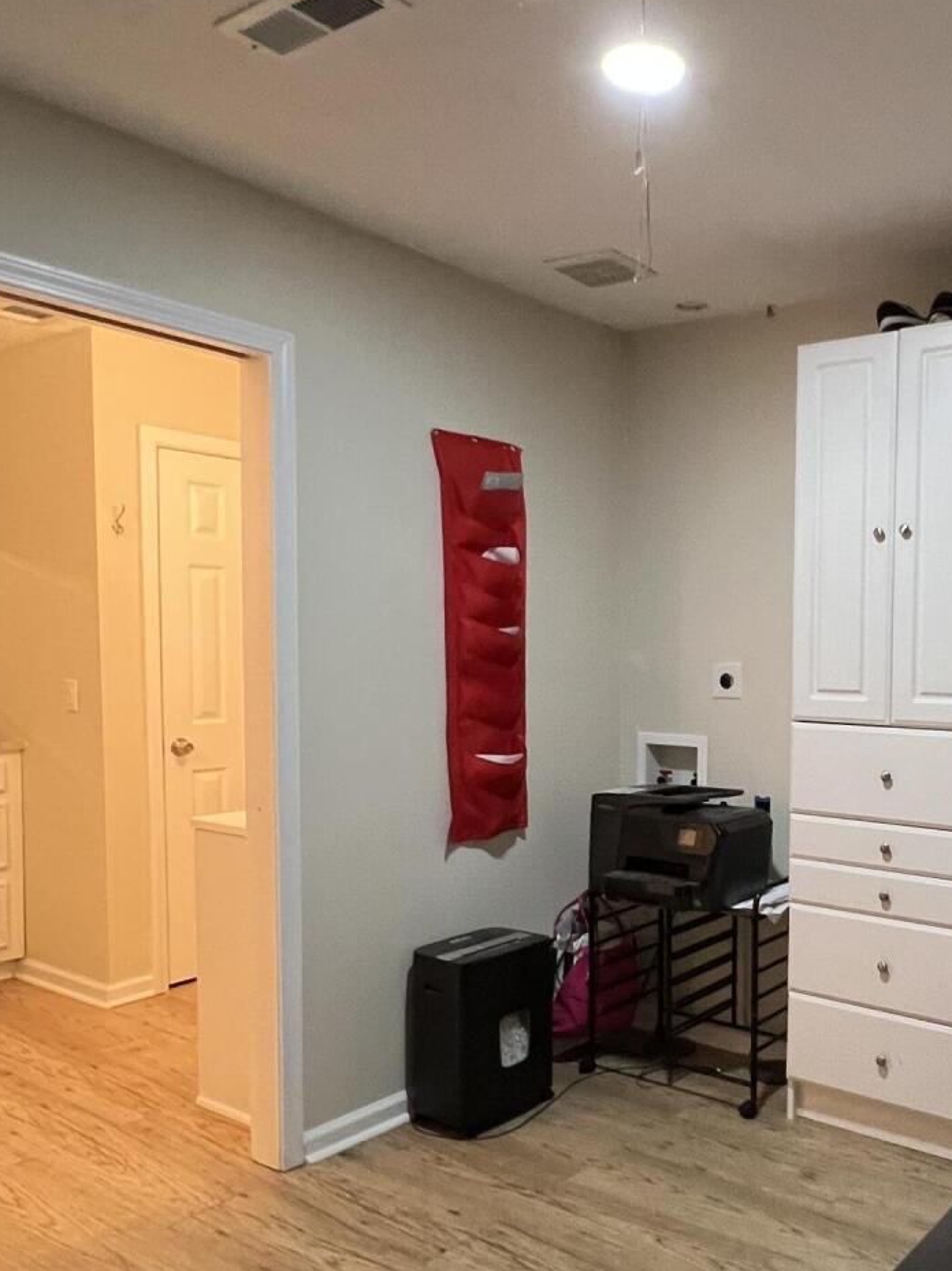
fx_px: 1027
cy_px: 714
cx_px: 748
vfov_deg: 63.2
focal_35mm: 28
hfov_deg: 47.3
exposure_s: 1/60
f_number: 1.8
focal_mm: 1.57
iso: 400
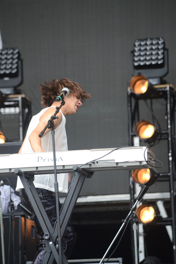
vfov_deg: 7.4
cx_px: 88
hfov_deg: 5.0
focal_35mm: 278
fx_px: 2035
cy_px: 132
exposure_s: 1/125
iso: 100
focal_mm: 185
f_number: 5
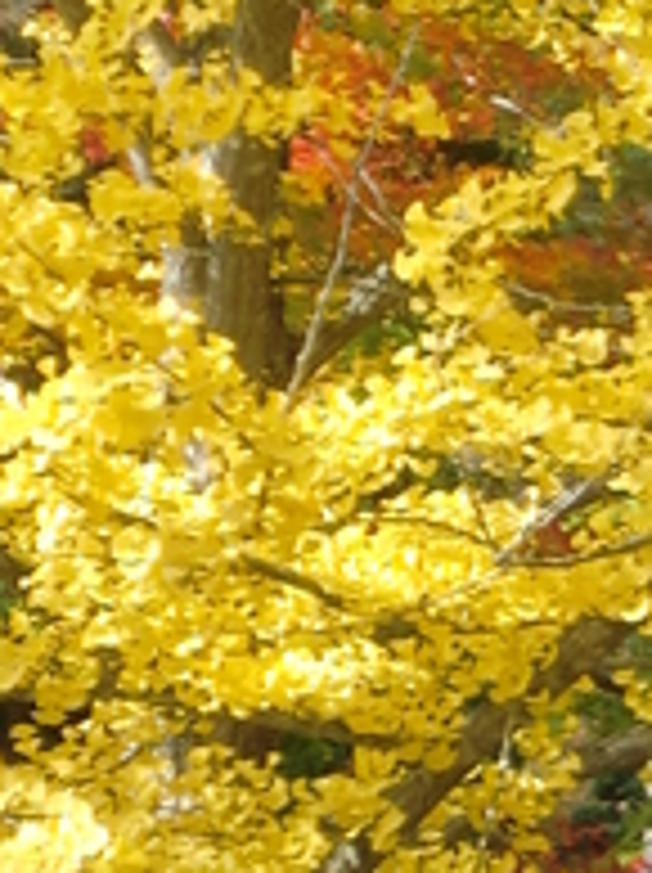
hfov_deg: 6.2
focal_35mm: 223
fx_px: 5613
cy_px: 518
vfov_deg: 8.9
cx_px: 1875
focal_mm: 6.51
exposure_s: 1/125
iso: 64
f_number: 3.1
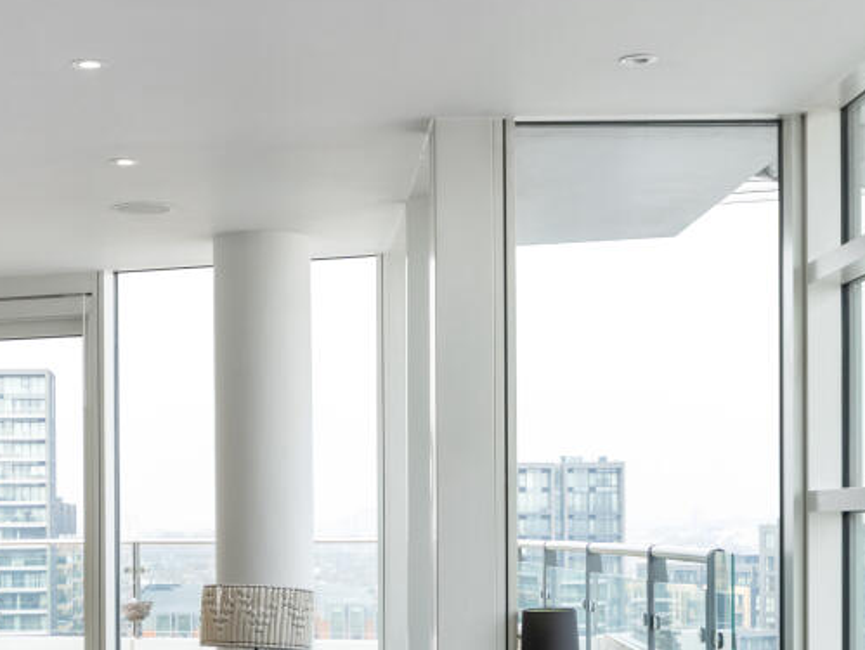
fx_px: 1725
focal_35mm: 69
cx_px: 322
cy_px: 510
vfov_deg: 21.1
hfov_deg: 28.0
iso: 500
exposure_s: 1/125
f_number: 4
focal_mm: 35
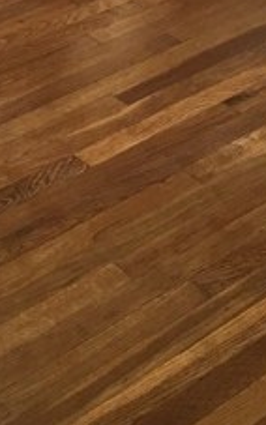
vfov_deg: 17.7
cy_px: -232
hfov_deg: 12.0
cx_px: -127
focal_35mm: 104
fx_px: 1206
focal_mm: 4.15
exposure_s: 1/15
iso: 25
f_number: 2.2
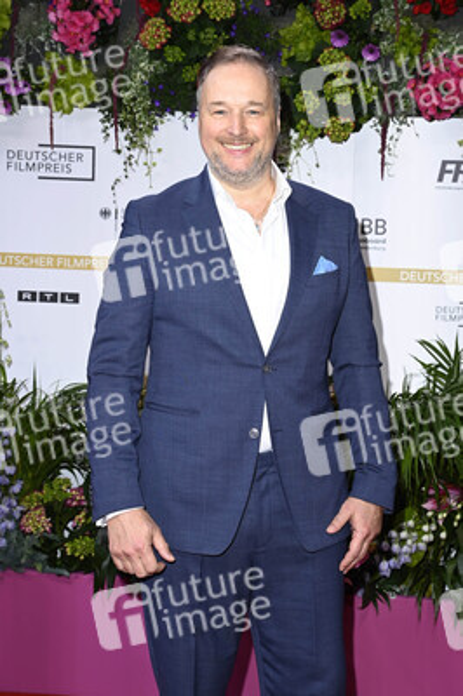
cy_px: 348
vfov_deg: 32.4
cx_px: 232
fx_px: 1198
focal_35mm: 62
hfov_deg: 21.9
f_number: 6.3
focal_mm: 62
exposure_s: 1/250
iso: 640
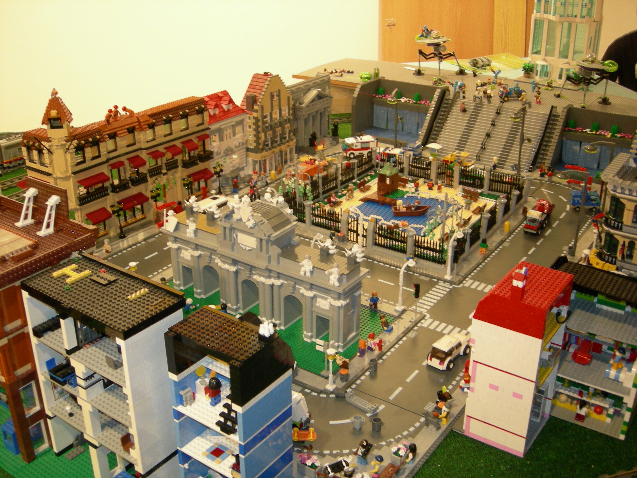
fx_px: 699
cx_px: 318
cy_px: 239
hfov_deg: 49.0
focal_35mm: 38
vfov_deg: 37.7
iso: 200
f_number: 2.8
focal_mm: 8
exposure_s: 1/8
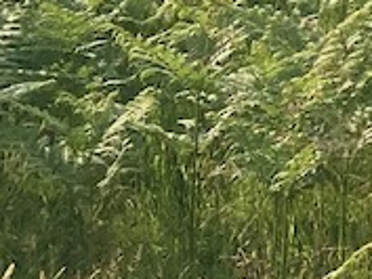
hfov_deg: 8.0
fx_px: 2172
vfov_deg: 6.6
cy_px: -587
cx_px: 1206
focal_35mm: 202
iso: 20
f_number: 1.8
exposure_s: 1/2525
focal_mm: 3.99
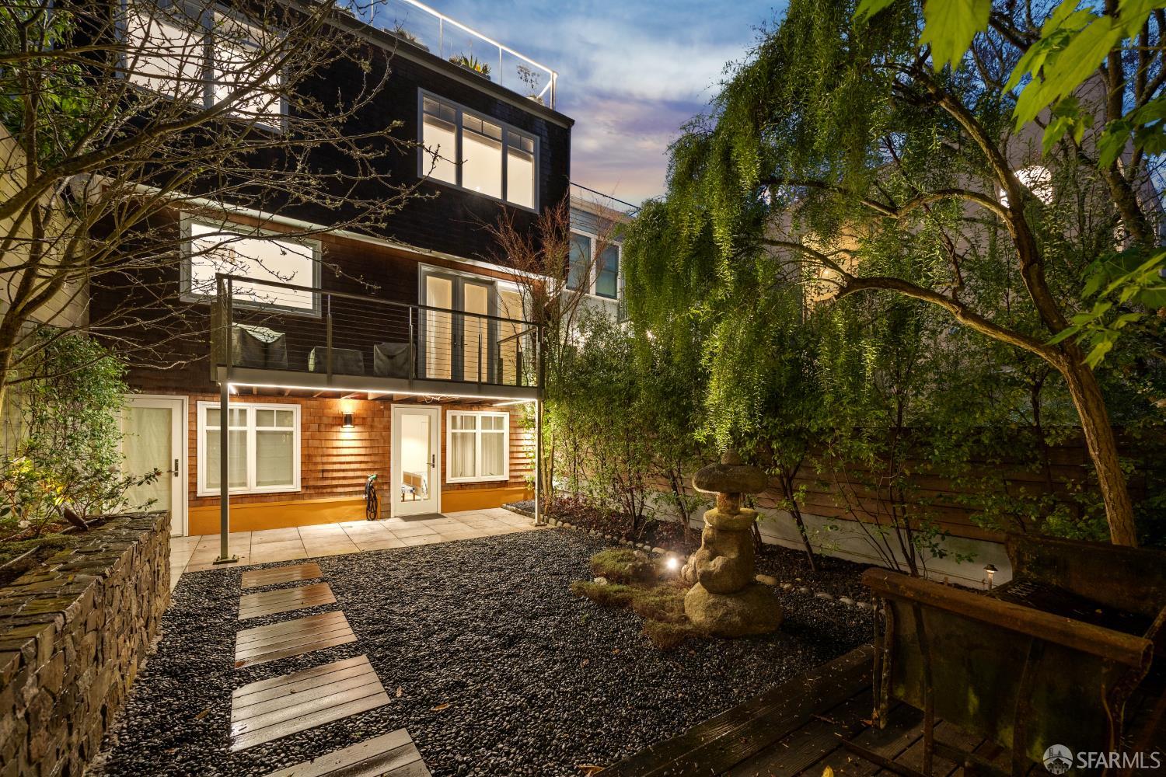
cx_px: 583
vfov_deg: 81.2
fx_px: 453
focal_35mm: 14
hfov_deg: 104.3
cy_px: 388
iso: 400
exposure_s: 1
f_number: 4.5
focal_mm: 14
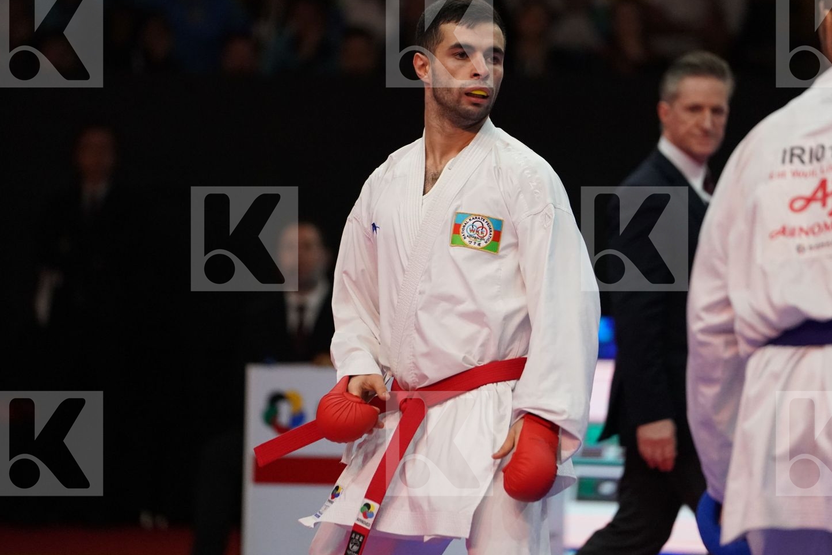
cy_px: 239
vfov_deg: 5.5
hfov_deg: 8.3
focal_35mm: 249
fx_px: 5754
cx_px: 440
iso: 5000
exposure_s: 1/1000
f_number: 2.8
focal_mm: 200
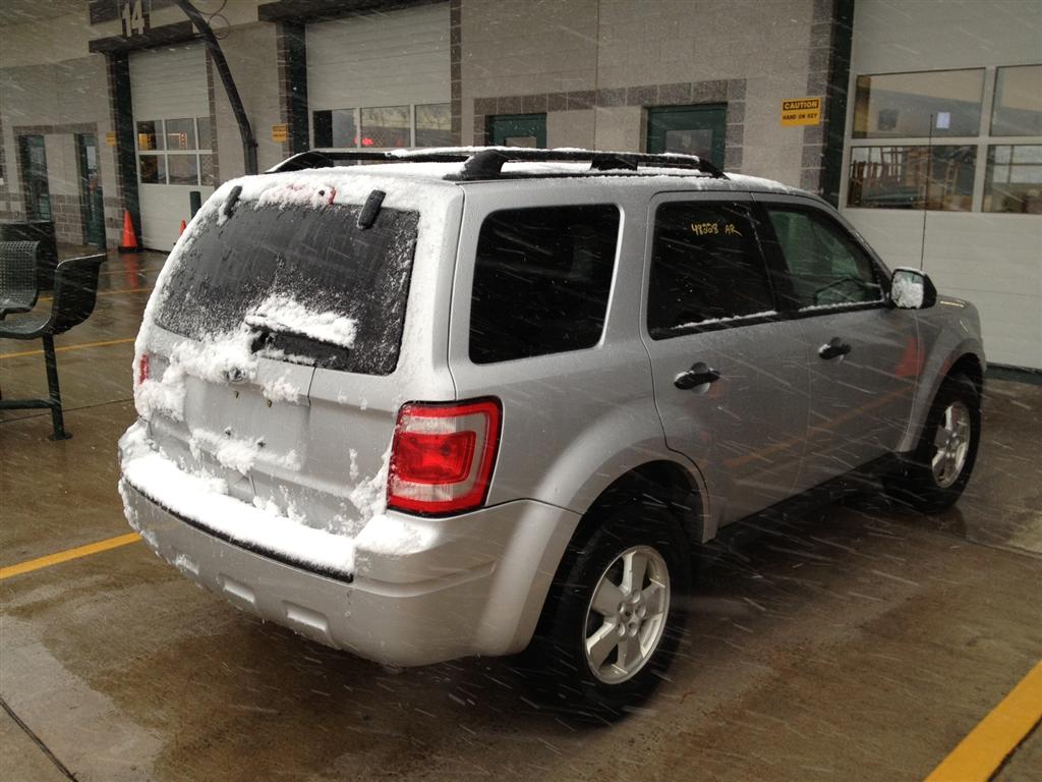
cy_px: 391
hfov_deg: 52.6
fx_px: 1054
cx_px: 521
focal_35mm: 35
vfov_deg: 40.7
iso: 64
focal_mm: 4.28
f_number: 2.4
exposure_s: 1/120
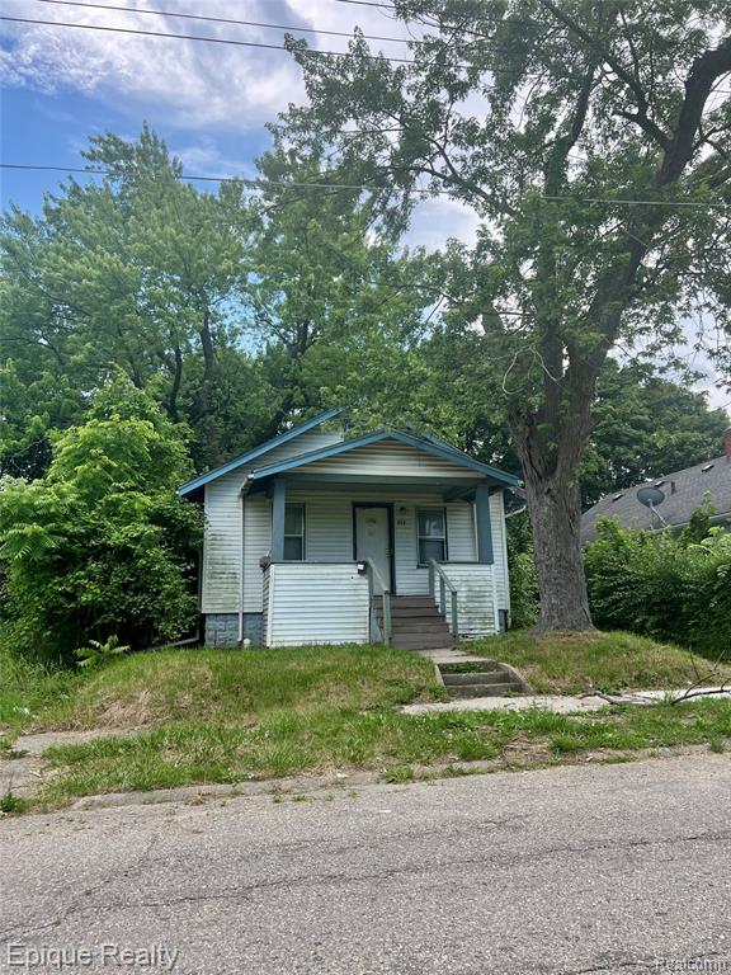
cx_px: 366
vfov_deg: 67.3
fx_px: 732
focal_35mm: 26
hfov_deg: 53.1
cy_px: 488
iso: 50
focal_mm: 5.7
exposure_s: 1/1135
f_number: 1.5
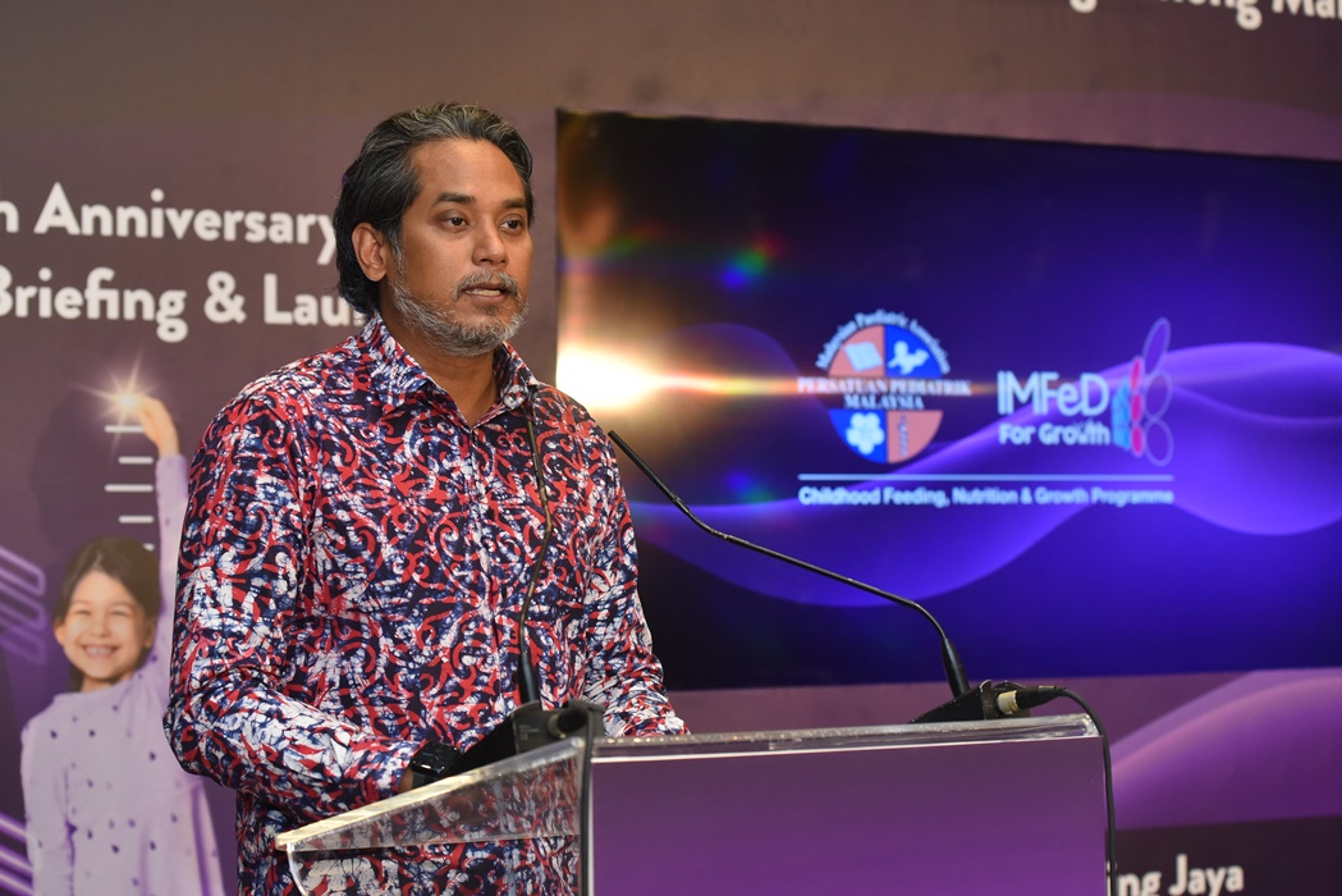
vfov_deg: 16.7
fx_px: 3057
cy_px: 448
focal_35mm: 82
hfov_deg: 24.8
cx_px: 671
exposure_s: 1/160
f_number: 5
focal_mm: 82
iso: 1600
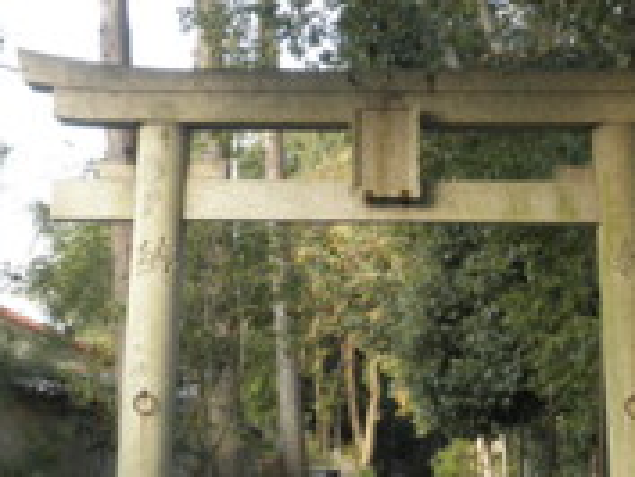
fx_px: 2056
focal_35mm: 112
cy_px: 463
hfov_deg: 17.5
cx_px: 377
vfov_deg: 13.1
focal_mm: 7.9
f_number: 3.4
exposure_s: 1/60
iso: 80
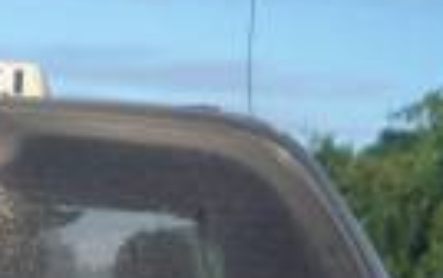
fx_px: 4350
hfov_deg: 5.8
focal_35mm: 360
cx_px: -66
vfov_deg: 3.6
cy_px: 450
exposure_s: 1/500
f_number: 4
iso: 80
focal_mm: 18.9
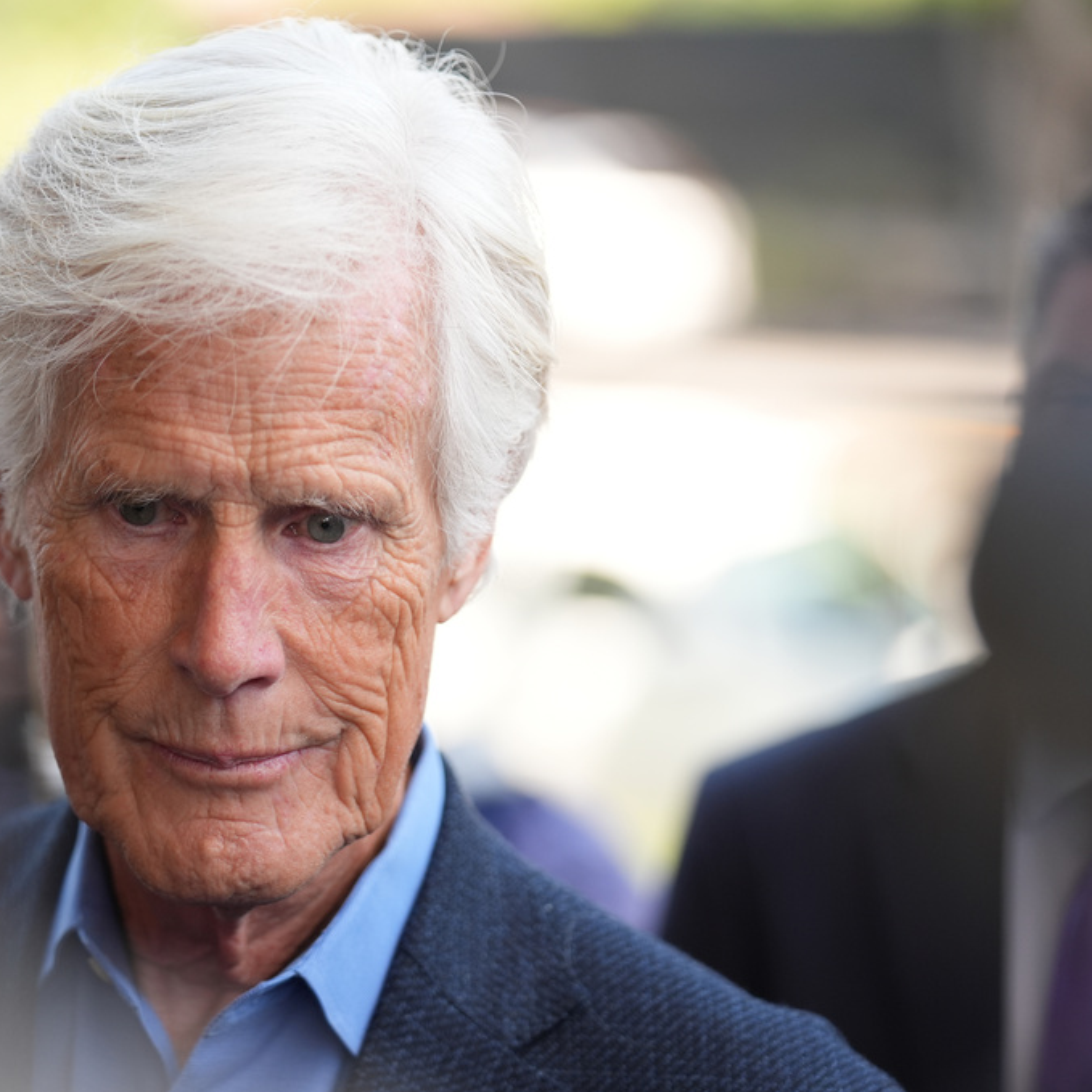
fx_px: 5211
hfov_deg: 12.0
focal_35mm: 146
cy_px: 545
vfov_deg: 12.0
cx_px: 439
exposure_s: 1/1250
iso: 640
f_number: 2.8
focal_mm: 114
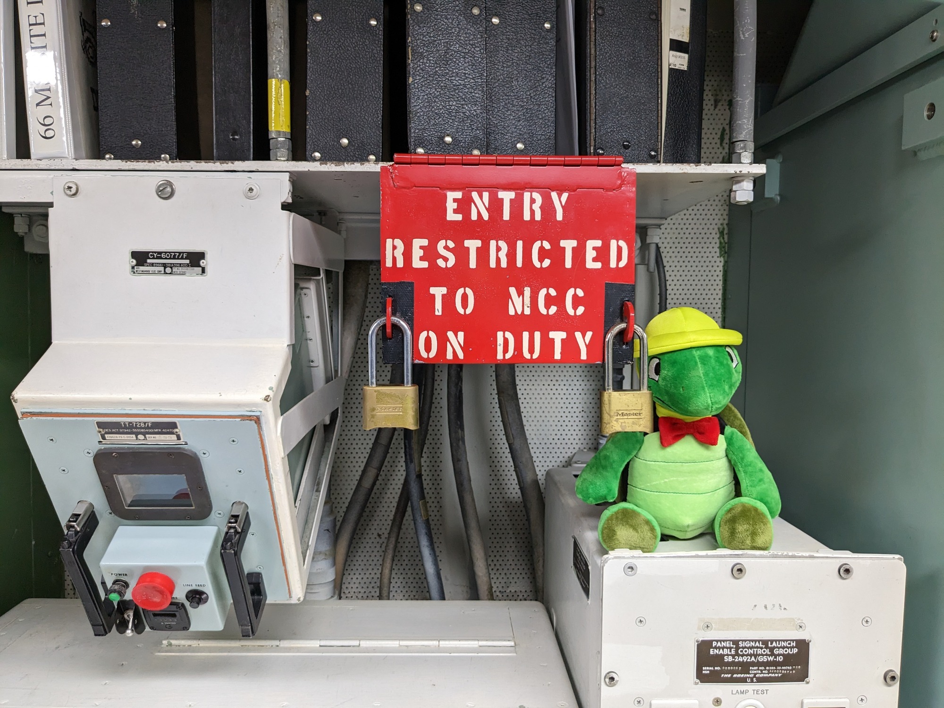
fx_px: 736
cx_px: 472
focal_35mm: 27
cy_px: 354
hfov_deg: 65.3
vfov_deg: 51.4
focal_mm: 4.38
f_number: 1.73
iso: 179
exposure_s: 1/60
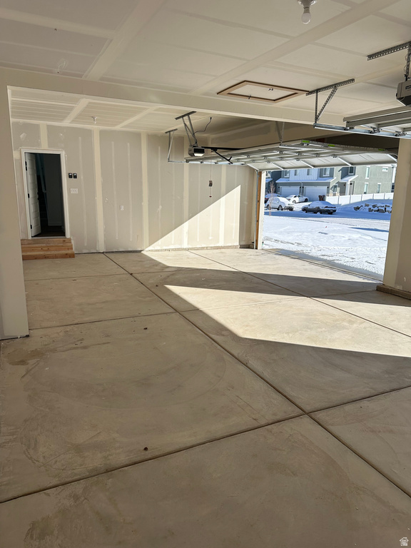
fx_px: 380
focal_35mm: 24
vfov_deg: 71.6
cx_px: 206
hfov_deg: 56.8
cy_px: 274
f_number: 1.78
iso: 80
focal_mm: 6.86
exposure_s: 1/4762
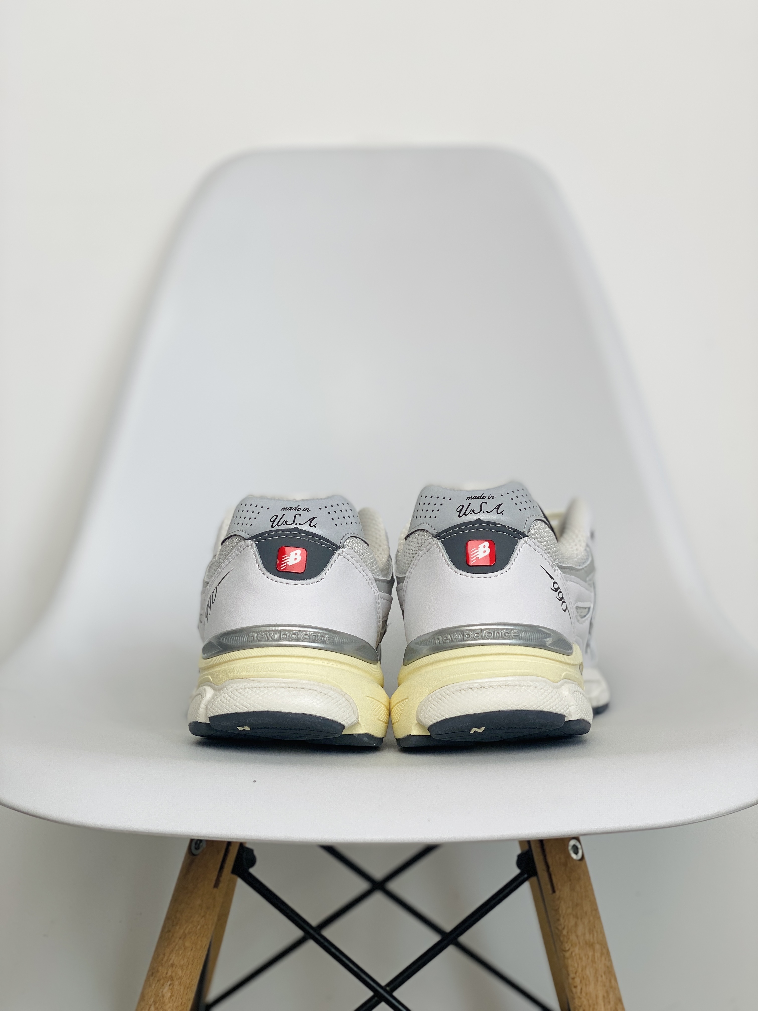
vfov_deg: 36.8
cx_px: 379
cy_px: 506
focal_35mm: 52
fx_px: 1518
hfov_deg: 28.0
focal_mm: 6
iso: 20
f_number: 2
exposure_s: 1/171
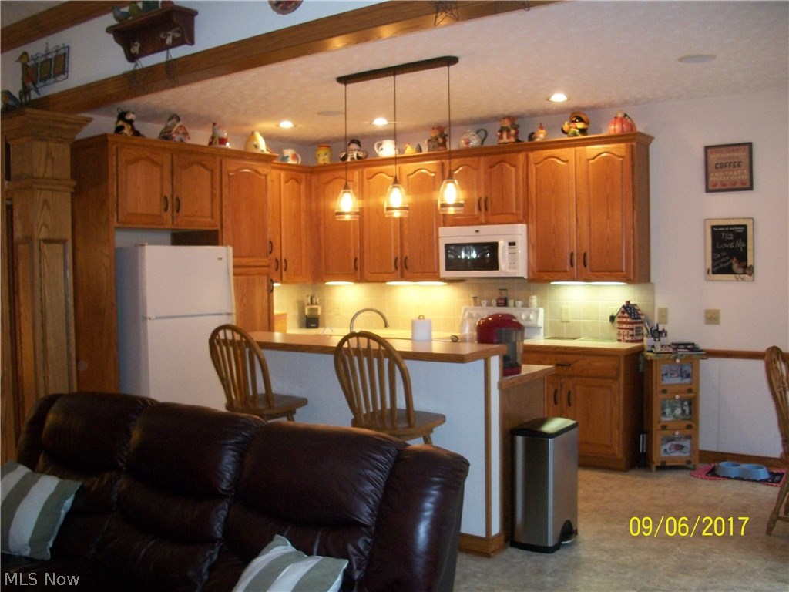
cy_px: 296
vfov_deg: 40.7
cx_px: 394
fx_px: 798
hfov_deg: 52.6
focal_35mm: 35
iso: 320
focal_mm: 6.3
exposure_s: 1/30
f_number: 3.1
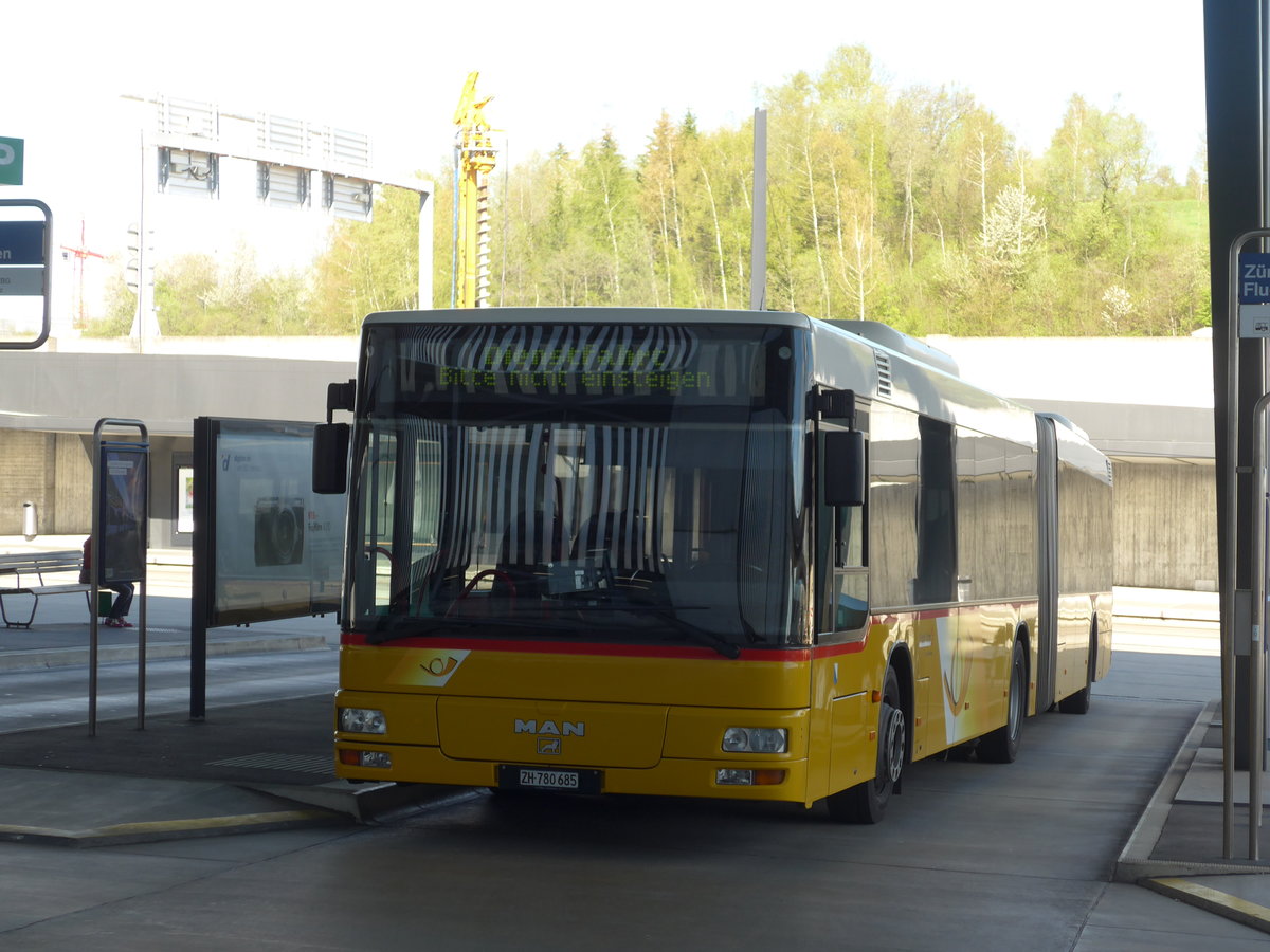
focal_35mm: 74
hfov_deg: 26.3
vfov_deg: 19.9
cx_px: 635
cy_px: 476
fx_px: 2715
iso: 80
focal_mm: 15
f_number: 4.2
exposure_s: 1/160
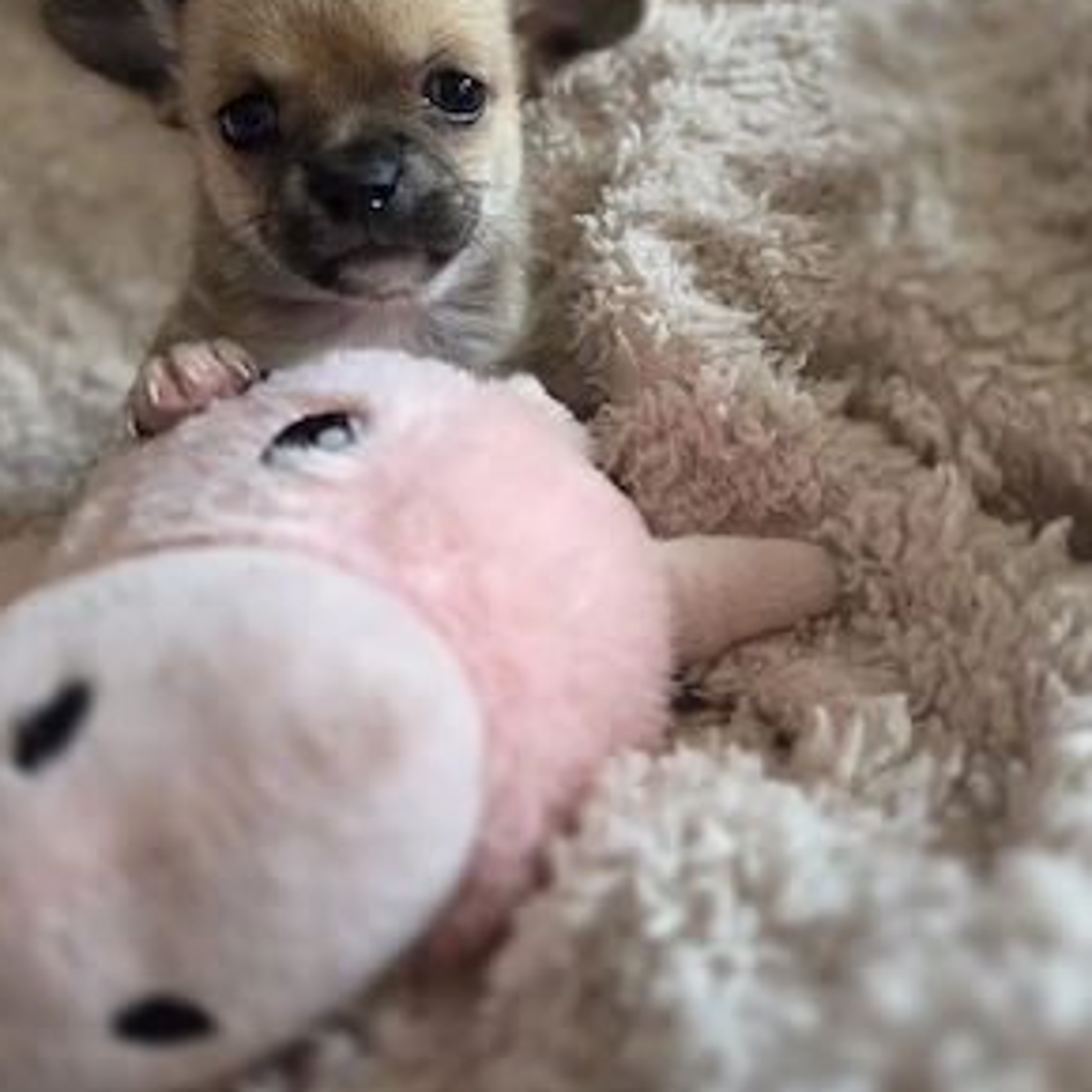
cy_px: 365
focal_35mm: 28
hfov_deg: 57.3
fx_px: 999
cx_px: 542
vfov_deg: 56.1
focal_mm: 5.4
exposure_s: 1/182
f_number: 1.8
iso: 200
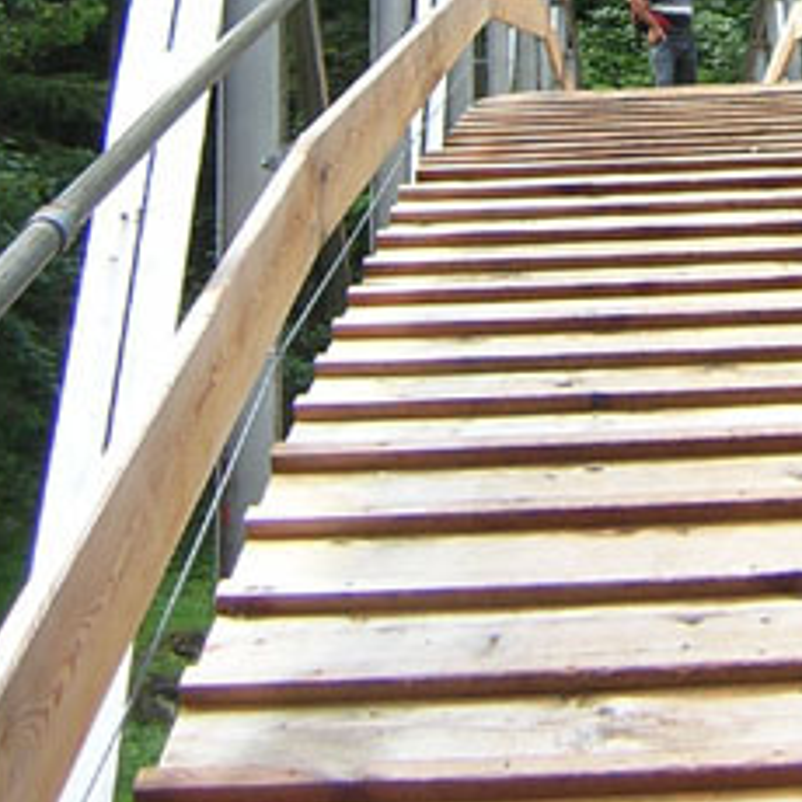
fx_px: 2176
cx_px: 652
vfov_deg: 19.8
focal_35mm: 83
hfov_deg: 20.6
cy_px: -129
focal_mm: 4.7
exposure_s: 1/201
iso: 100
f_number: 2.6
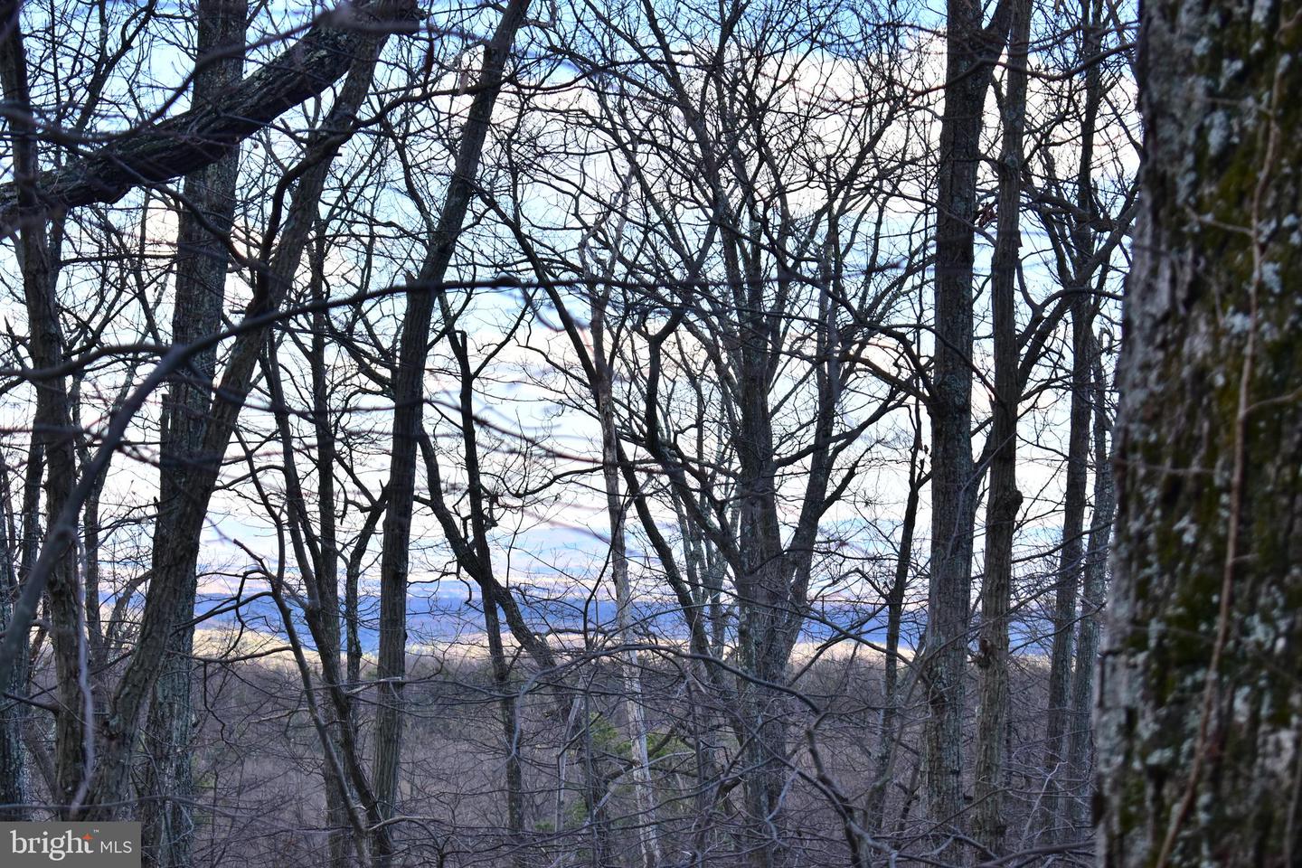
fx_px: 2984
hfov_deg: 24.6
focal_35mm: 82
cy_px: 434
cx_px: 651
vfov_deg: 16.6
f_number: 5.6
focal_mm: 55
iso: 200
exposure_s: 1/80
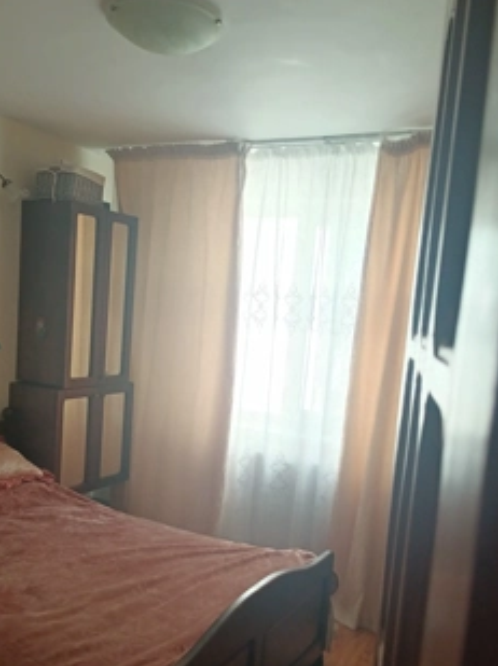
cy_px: 386
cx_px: 241
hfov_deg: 40.6
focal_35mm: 35
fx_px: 673
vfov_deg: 52.5
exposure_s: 1/50
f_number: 1.9
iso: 324
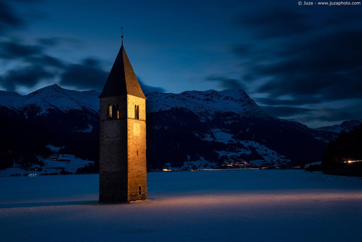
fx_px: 241
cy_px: 121
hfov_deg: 73.7
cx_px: 181
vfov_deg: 53.2
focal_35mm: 24
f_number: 8
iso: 100
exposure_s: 10
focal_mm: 24
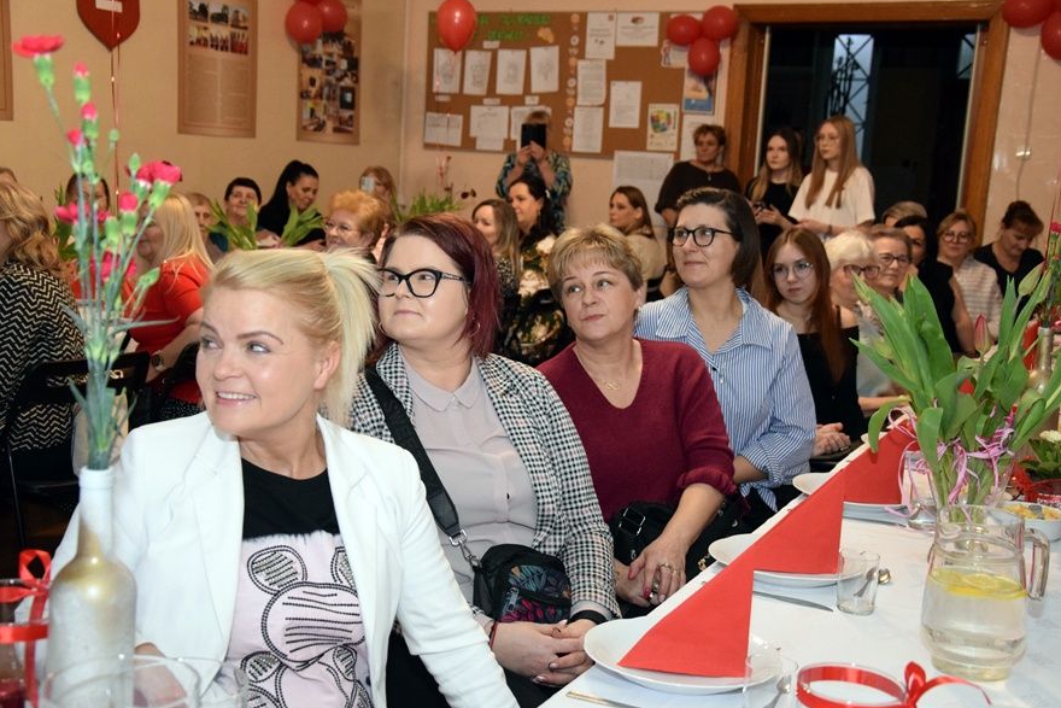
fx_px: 1356
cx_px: 534
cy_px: 355
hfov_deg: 42.7
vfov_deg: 29.3
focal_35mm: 46
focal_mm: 30
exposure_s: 1/60
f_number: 4.2
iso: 3200
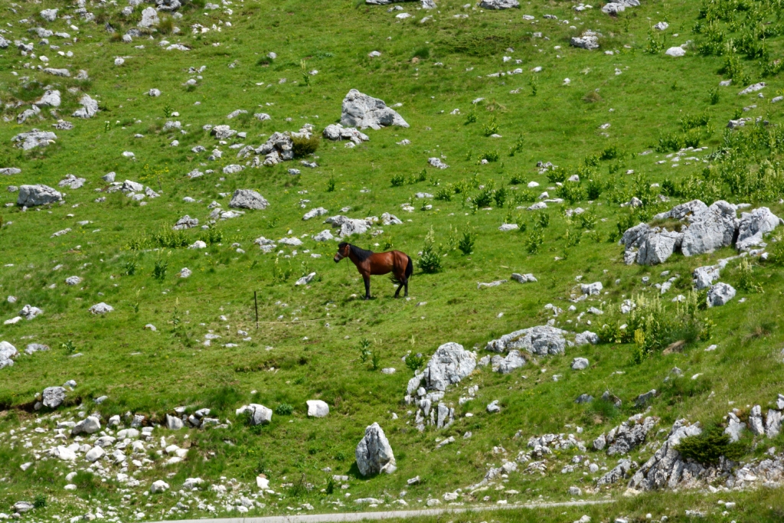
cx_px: 392
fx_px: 3430
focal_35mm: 158
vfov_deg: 8.7
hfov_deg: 13.0
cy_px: 262
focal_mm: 105
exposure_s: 1/200
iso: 250
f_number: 13
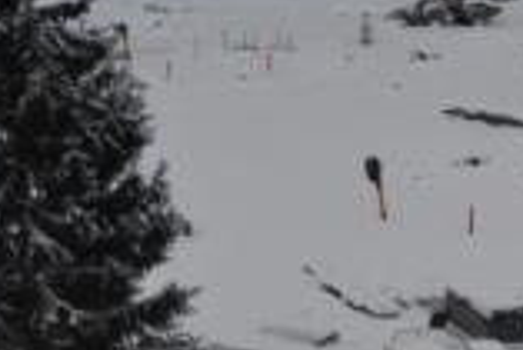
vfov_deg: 7.6
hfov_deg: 11.3
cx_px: 540
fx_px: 2617
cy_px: 302
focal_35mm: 180
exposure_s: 1/160
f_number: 6.3
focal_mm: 42
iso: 100
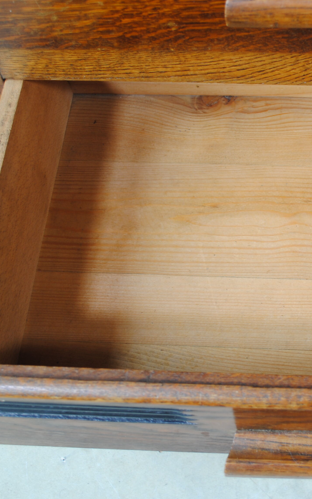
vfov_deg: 33.0
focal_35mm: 62
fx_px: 843
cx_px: 293
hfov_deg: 20.4
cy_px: 238
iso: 100
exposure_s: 1/15
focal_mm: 24
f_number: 4.5
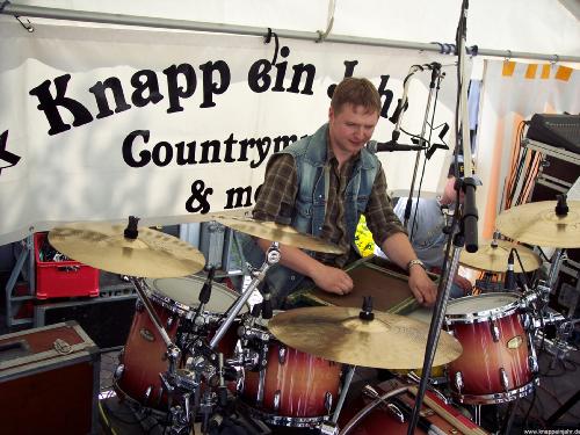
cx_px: 290
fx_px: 653
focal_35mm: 39
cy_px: 218
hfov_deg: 47.9
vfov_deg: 36.8
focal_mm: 8
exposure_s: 1/250
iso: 100
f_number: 3.4
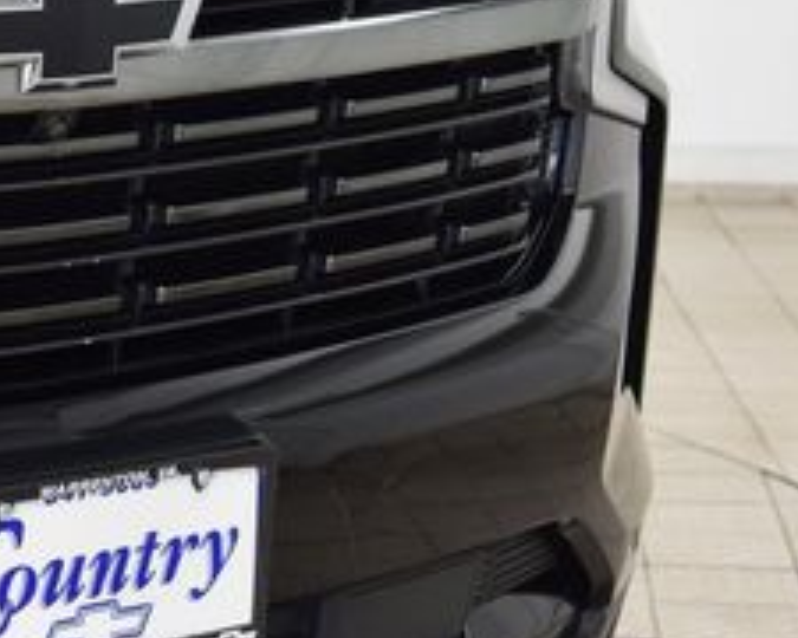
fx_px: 3401
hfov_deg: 12.9
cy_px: 338
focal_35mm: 144
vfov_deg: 10.7
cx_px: -298
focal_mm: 36
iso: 640
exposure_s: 1/15
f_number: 6.3
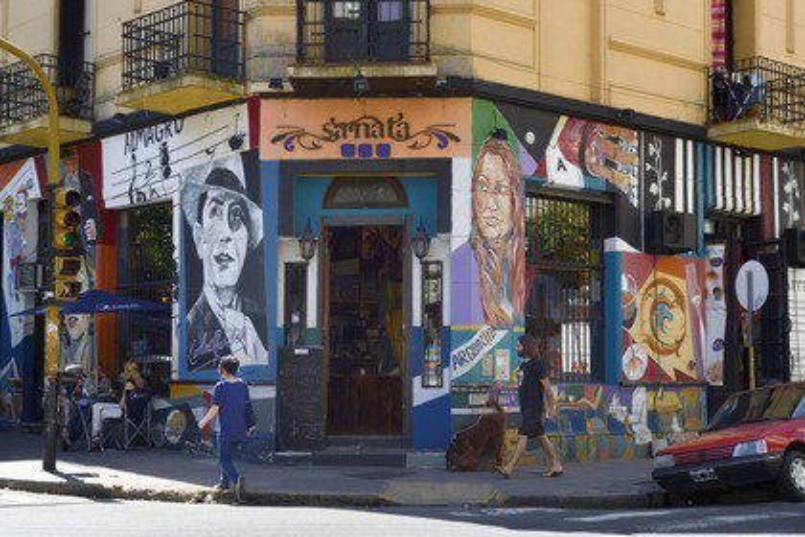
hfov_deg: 36.2
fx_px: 1230
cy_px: 268
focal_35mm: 55
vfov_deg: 24.6
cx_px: 402
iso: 200
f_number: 5.6
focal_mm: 55
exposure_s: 1/400
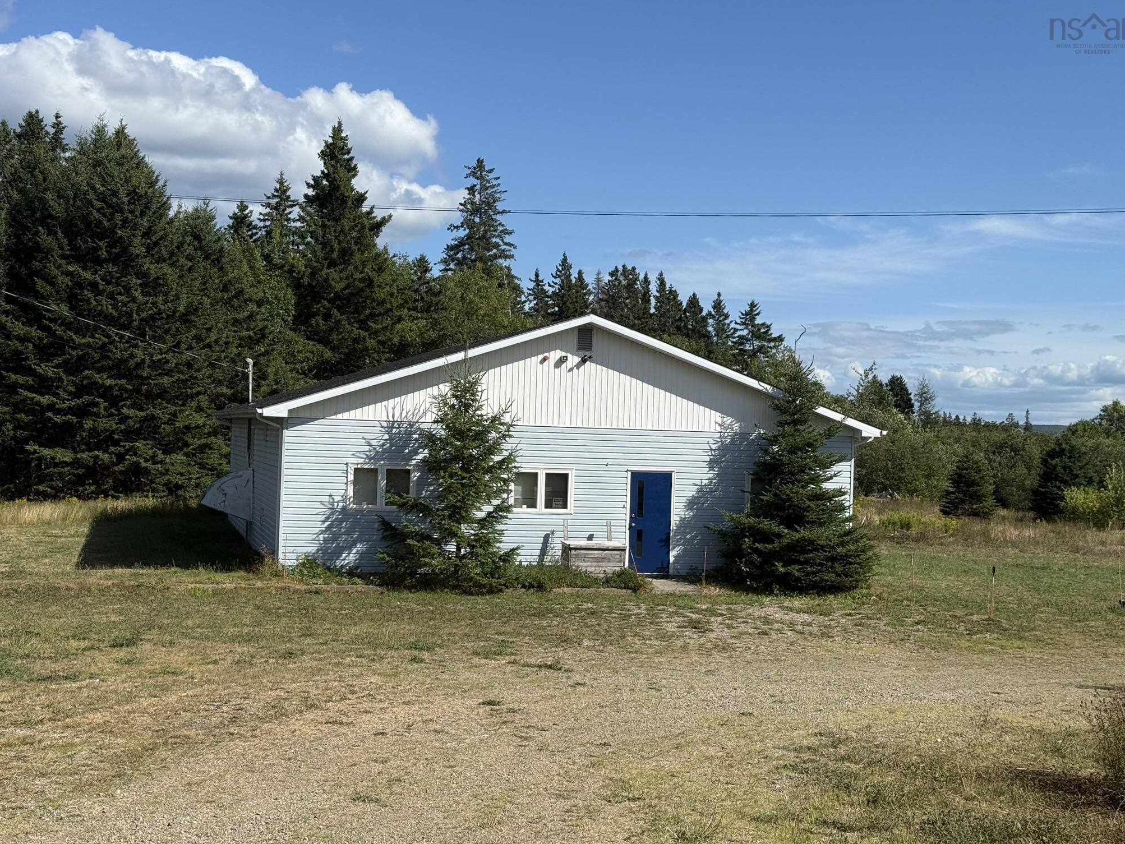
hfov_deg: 38.9
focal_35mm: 49
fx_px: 1593
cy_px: 430
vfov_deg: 29.7
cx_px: 571
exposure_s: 1/6536
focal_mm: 6.76
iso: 64
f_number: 1.78
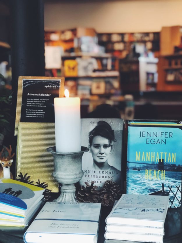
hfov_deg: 25.7
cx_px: 91
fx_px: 399
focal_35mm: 57
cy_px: 122
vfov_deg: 33.8
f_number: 2.8
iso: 160
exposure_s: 1/50
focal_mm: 6.6
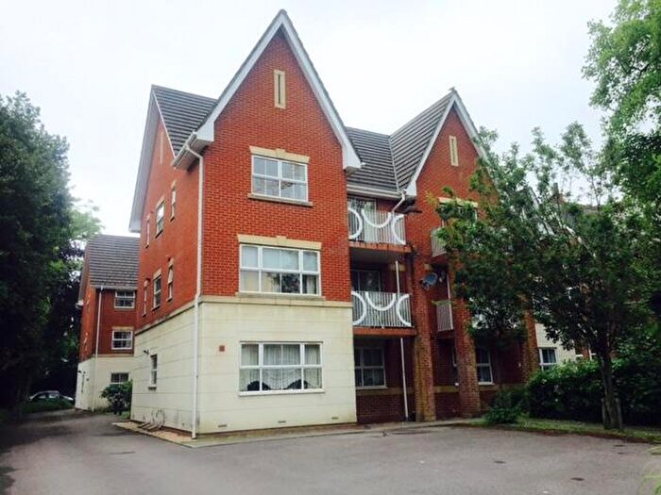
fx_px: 554
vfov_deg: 48.2
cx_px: 330
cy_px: 248
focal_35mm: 29
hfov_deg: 61.7
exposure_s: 1/1236
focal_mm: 4.15
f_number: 2.2
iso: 32
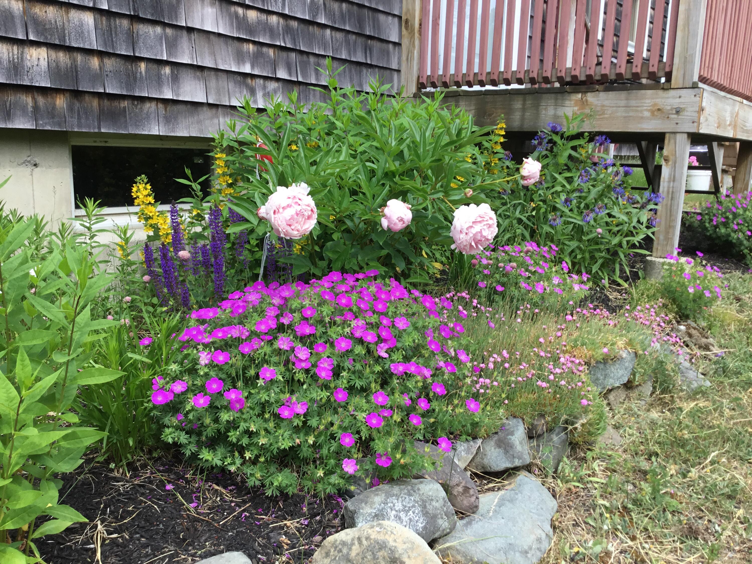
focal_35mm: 31
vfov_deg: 45.4
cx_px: 376
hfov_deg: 58.4
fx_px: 673
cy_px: 282
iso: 25
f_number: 2.4
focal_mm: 3.3
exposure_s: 1/388
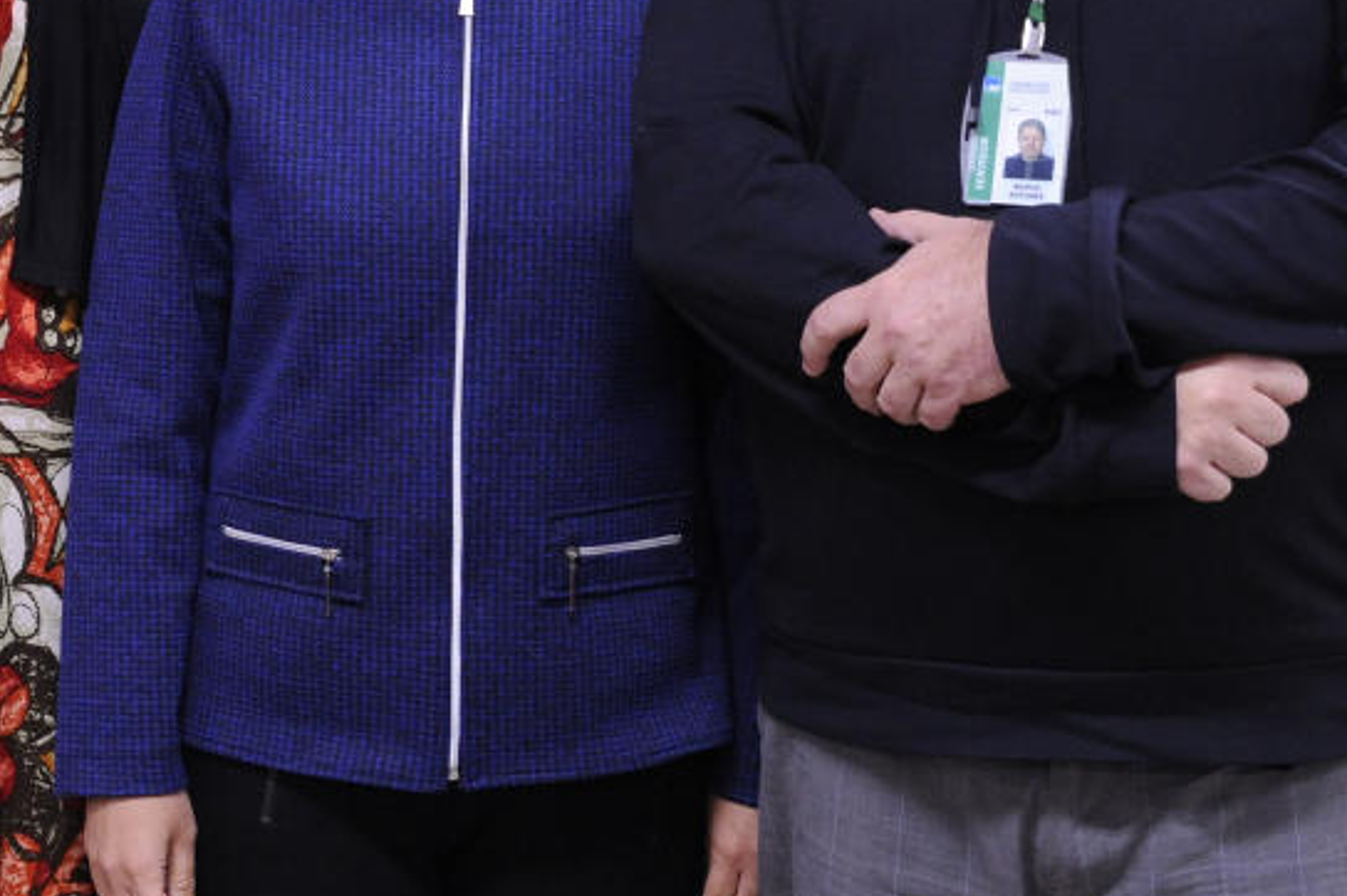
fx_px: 3627
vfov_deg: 13.9
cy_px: 41
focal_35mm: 97
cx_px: 218
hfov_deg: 20.7
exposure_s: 1/125
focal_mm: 44
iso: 3200
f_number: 4
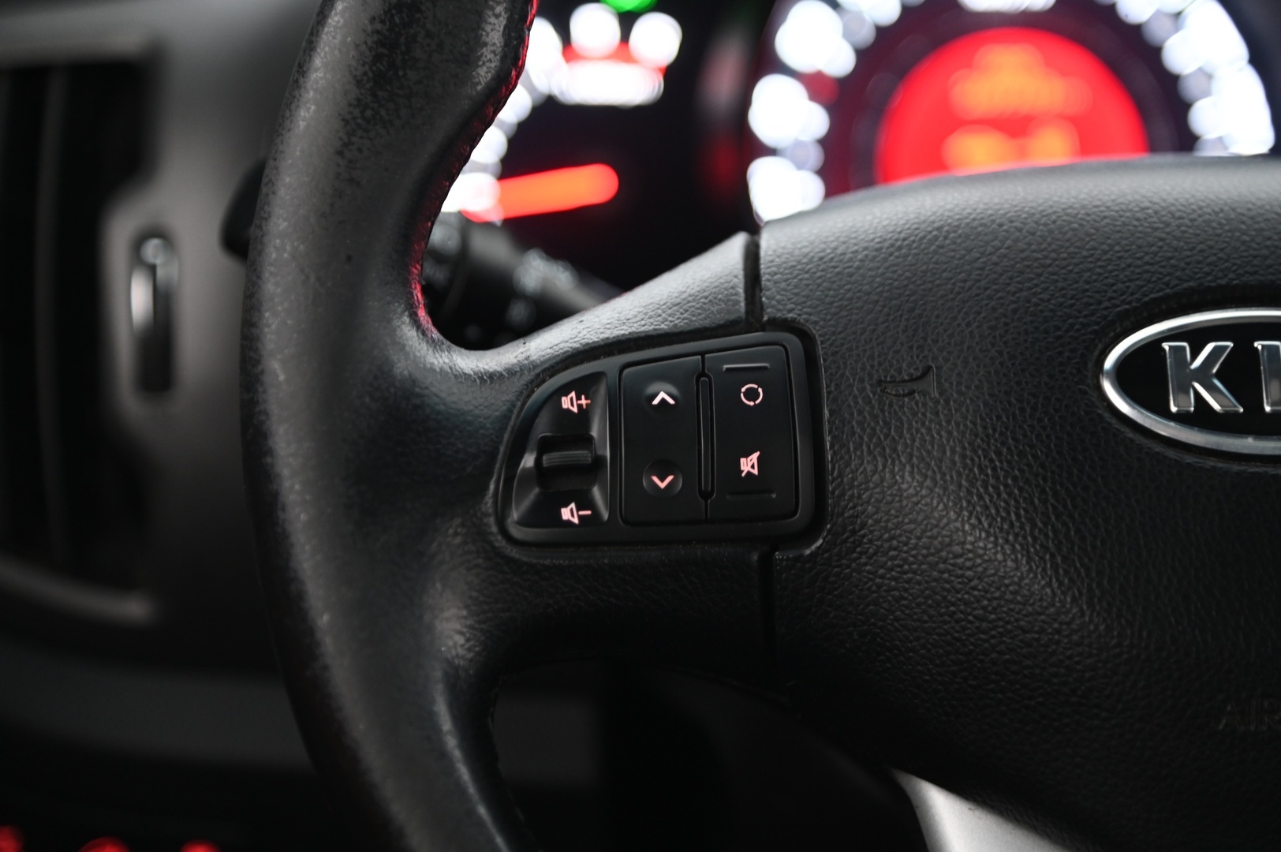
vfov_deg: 11.4
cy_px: 426
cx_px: 640
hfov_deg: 17.1
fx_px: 4266
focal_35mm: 120
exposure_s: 1/13
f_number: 4
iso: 2000
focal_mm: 120
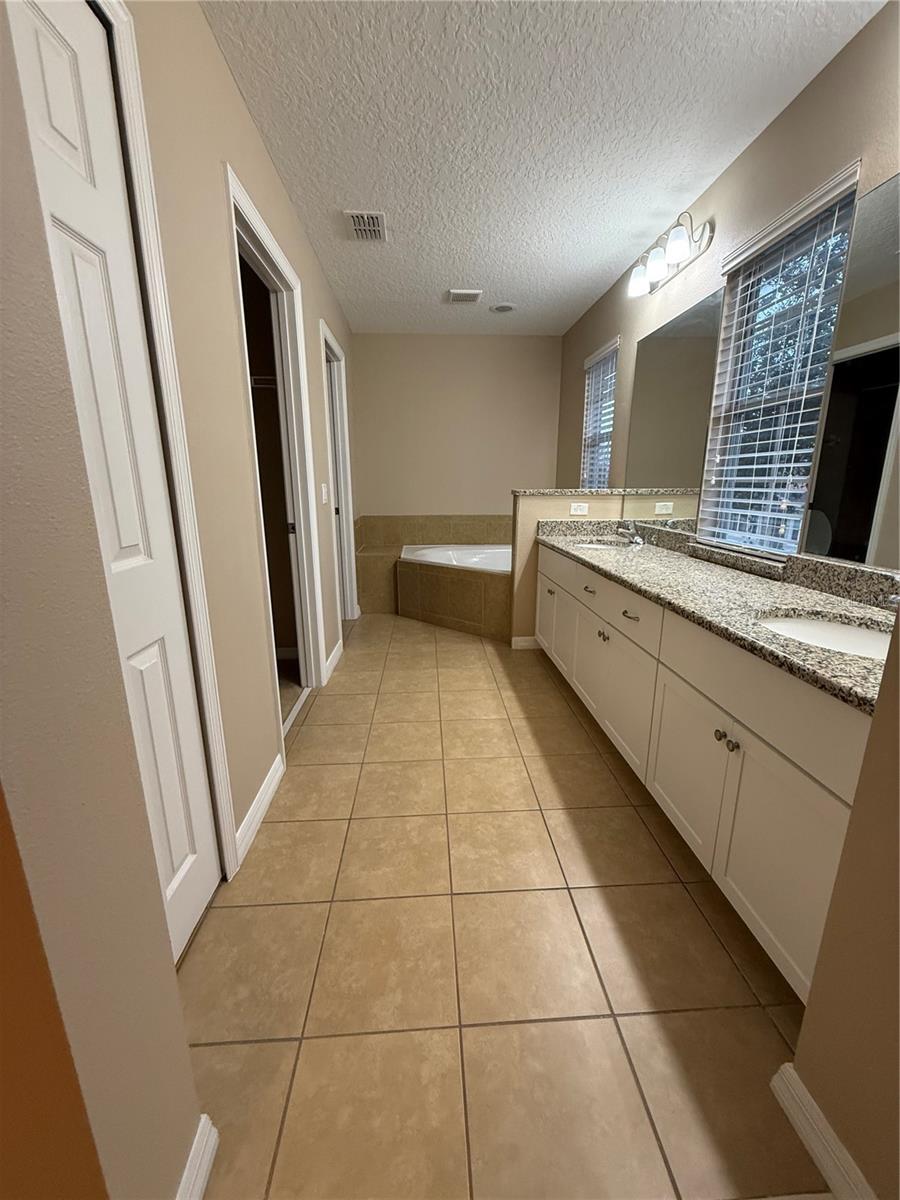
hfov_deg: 85.7
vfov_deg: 102.1
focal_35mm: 14
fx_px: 485
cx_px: 450
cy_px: 600
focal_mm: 2.22
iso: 320
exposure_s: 1/120
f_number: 2.2
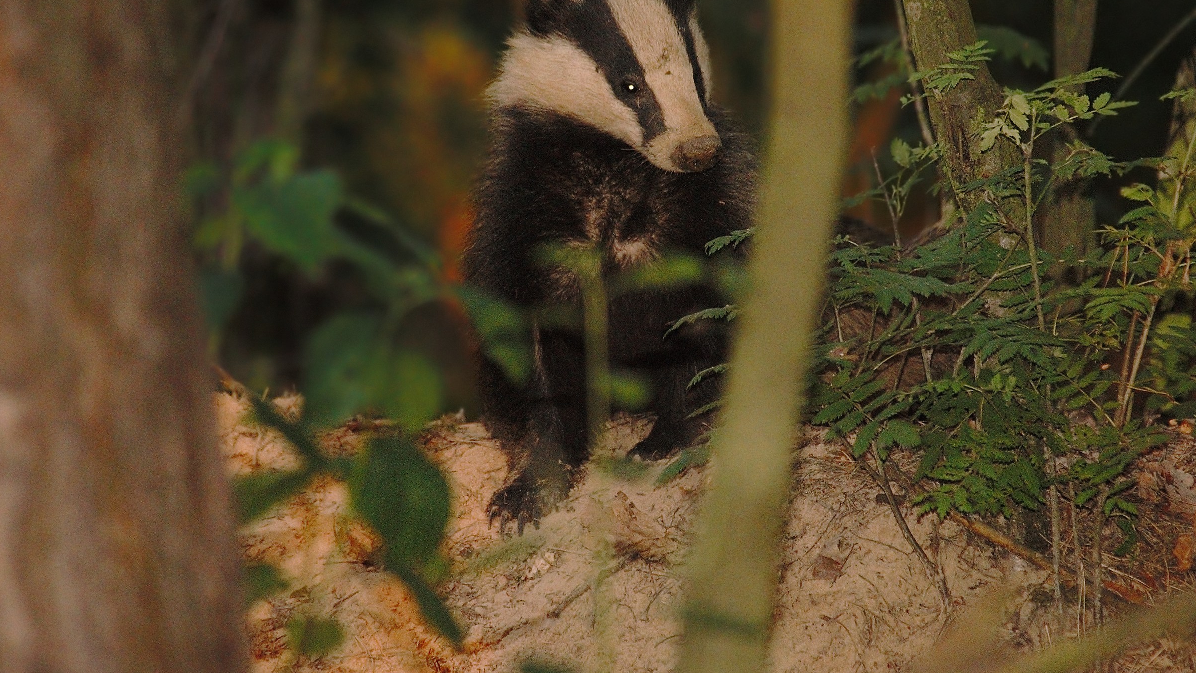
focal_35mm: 787
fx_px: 24959
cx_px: 598
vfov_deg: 1.5
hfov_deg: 2.7
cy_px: 283
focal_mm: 500
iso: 1600
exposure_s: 1/160
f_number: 7.1
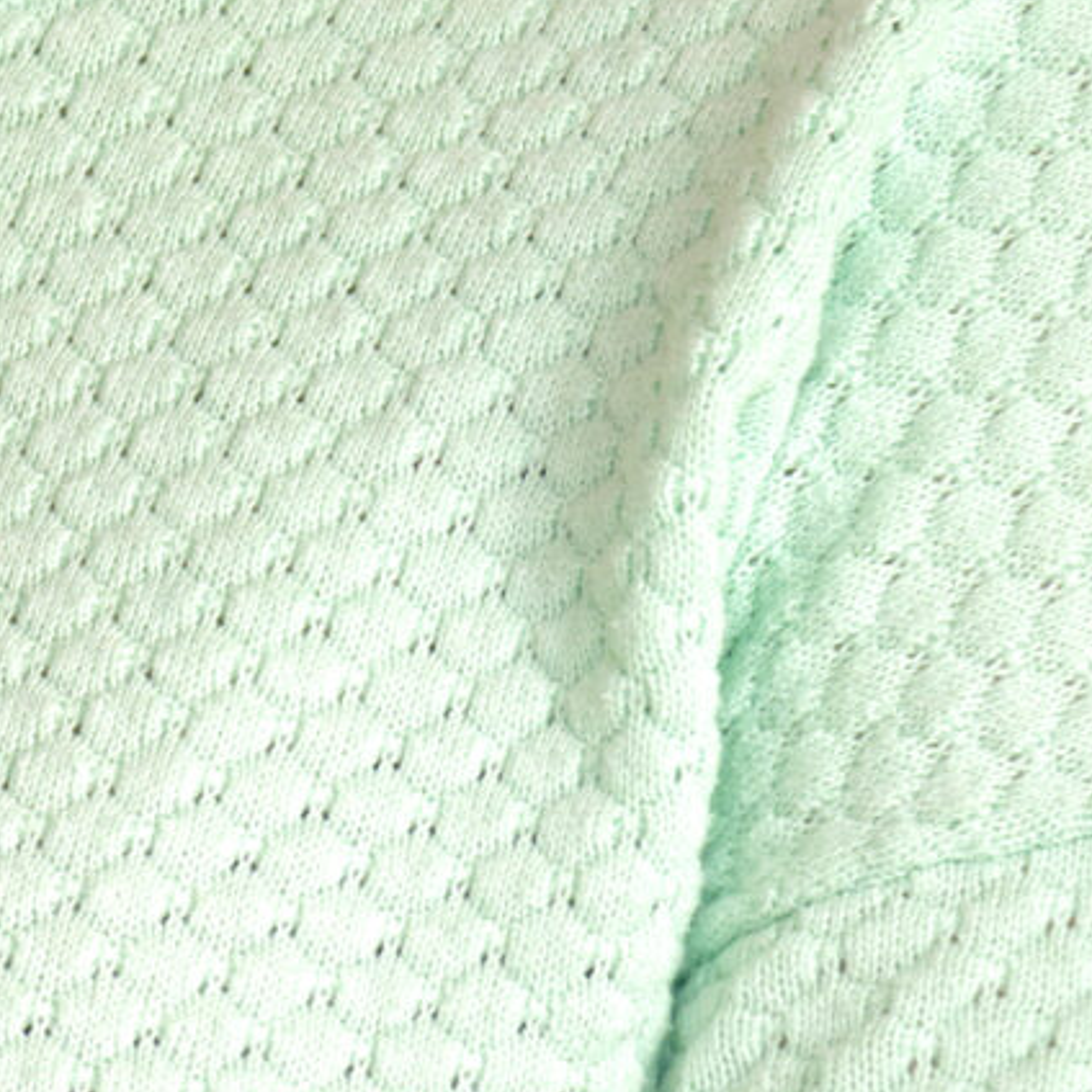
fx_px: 27482
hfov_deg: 2.3
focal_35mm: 770
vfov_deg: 2.3
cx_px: -550
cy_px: -1597
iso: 500
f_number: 5
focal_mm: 150
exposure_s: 1/320
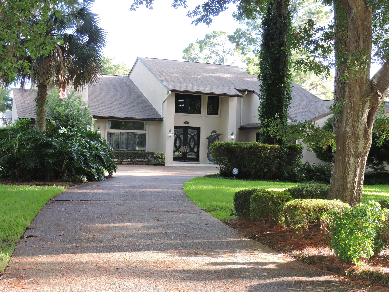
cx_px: 194
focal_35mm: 50
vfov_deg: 29.1
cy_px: 146
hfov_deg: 38.2
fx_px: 562
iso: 720
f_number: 3.6
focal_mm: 8.9
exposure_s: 1/320
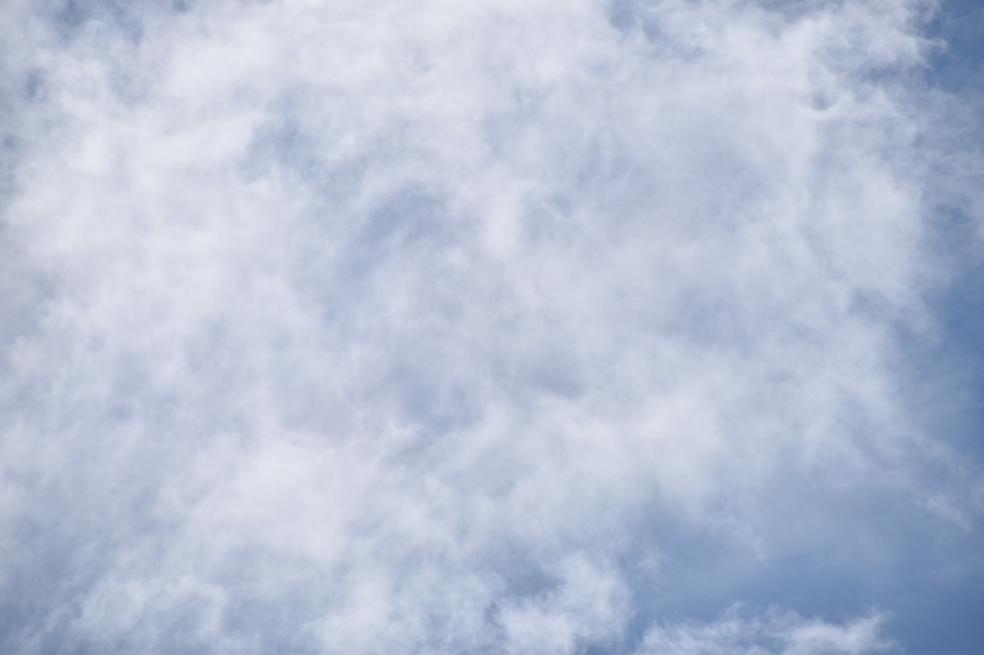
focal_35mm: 270
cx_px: 492
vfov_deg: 5.1
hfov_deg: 7.6
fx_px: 7379
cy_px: 328
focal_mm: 180
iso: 100
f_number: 6.3
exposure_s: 1/1250
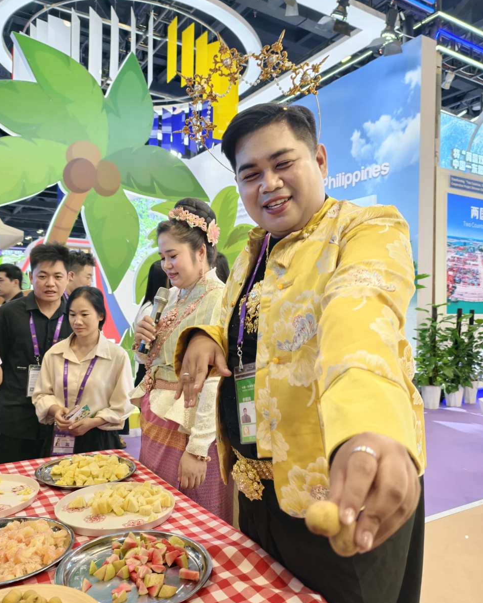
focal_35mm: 27
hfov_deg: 53.1
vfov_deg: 64.1
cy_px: 308
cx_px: 213
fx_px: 482
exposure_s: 1/100
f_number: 1.57
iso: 229
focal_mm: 6.54
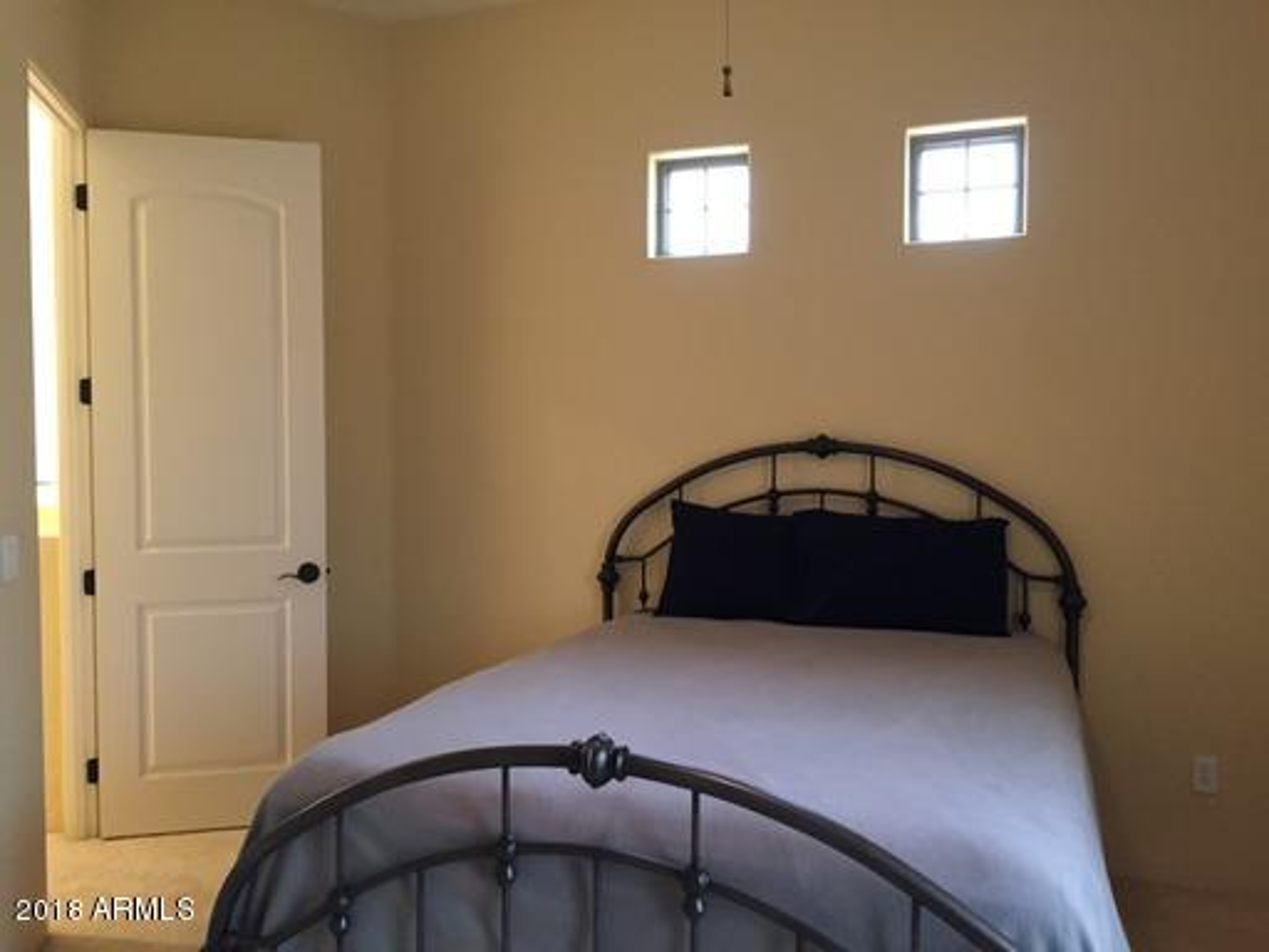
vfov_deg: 48.2
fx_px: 1063
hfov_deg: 61.7
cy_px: 476
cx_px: 634
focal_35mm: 29
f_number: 2.2
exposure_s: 1/15
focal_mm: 4.15
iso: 250
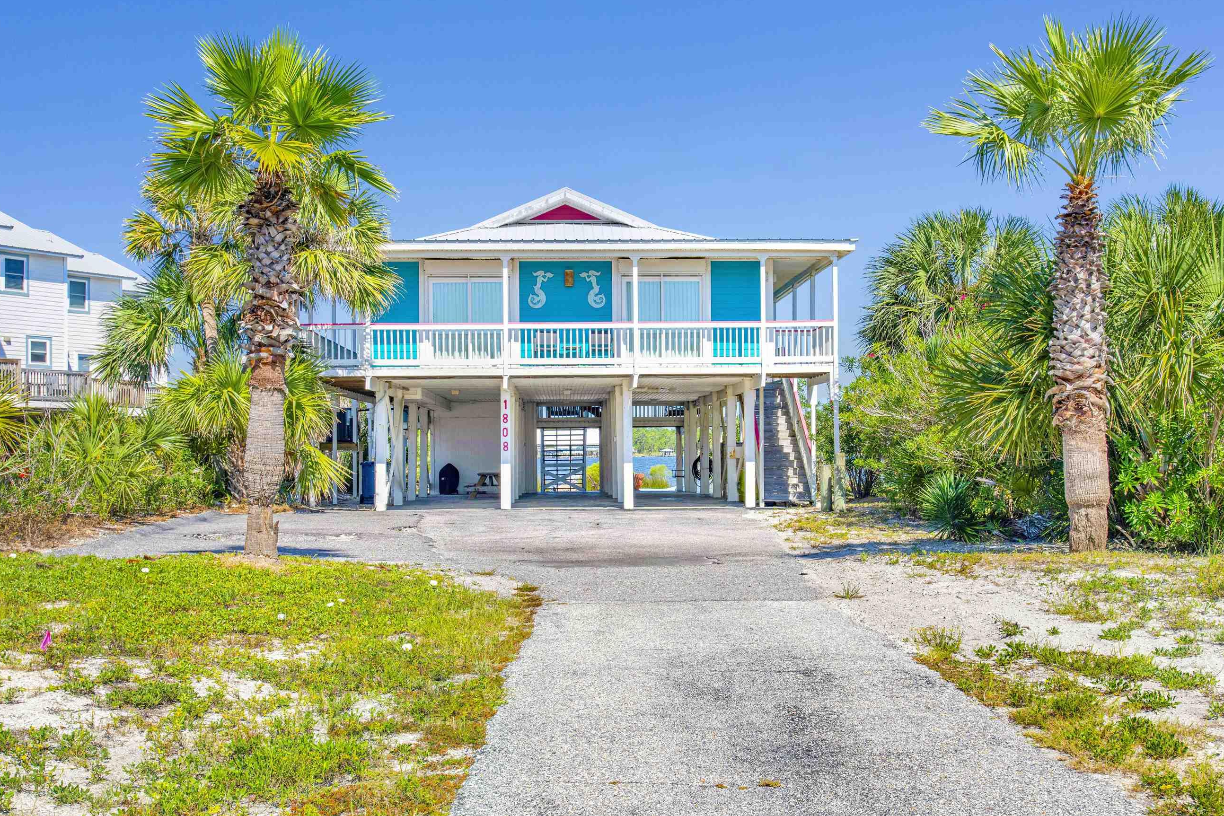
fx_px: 1292
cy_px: 451
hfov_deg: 50.7
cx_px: 614
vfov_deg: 35.0
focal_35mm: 38
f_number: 11
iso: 200
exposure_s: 1/320
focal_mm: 32
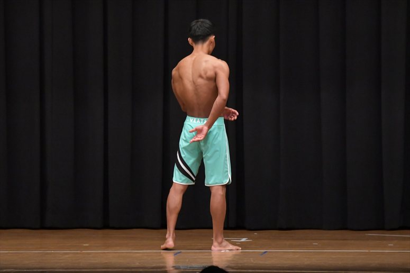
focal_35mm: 255
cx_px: 205
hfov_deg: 8.1
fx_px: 2903
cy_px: 136
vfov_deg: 5.4
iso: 6400
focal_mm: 170
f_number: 5.6
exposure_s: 1/400
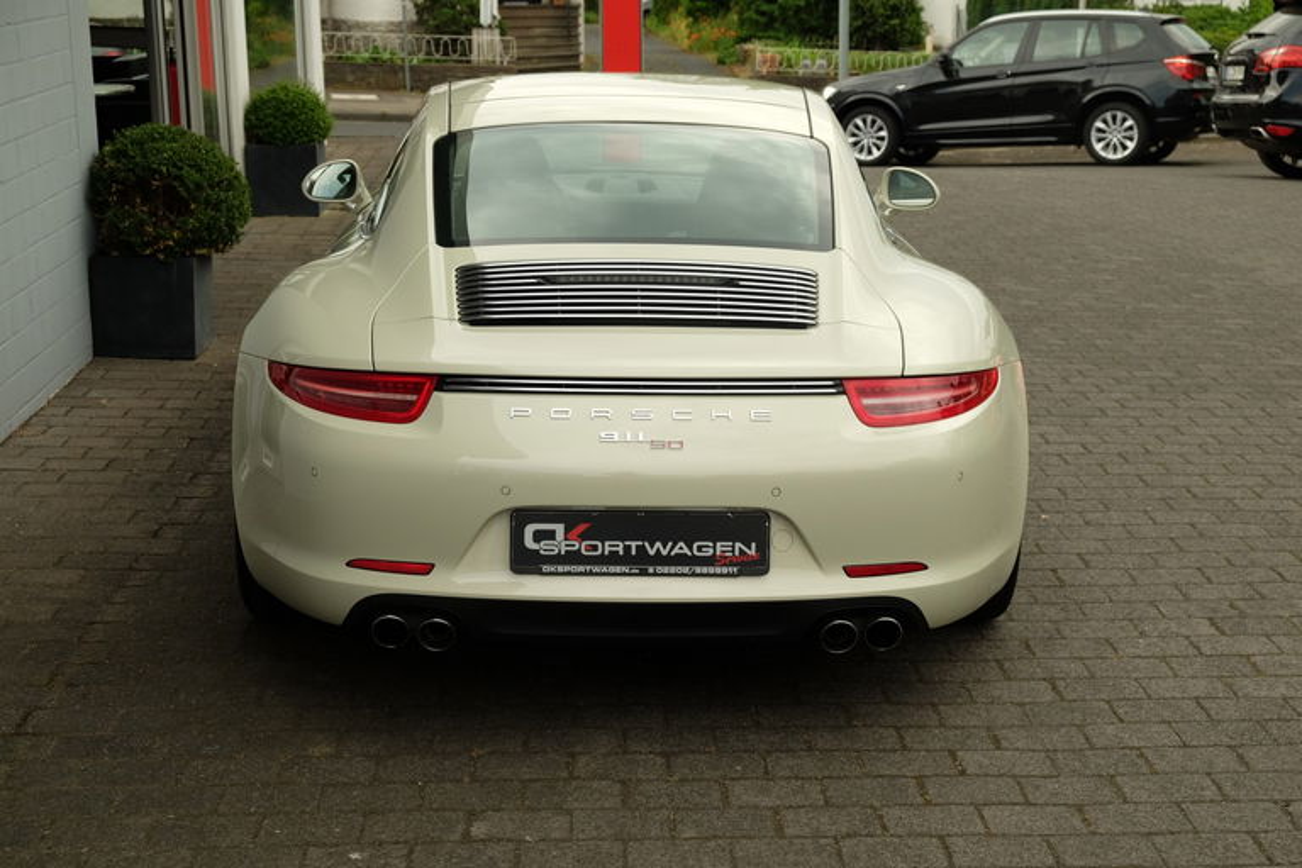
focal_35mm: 59
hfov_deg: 33.9
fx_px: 2134
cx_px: 651
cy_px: 434
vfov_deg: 23.0
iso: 200
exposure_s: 1/240
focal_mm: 39
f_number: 5.6
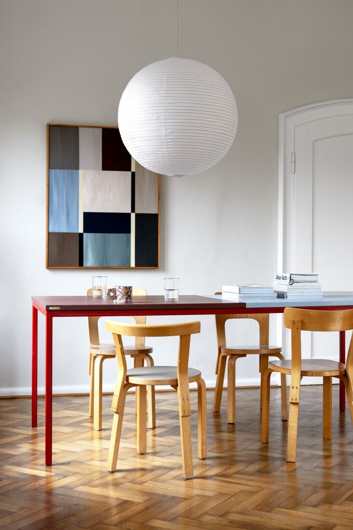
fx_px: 765
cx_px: 176
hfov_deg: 26.0
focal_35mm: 52
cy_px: 265
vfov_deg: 38.2
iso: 320
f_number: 2.5
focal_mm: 35
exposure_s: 1/60
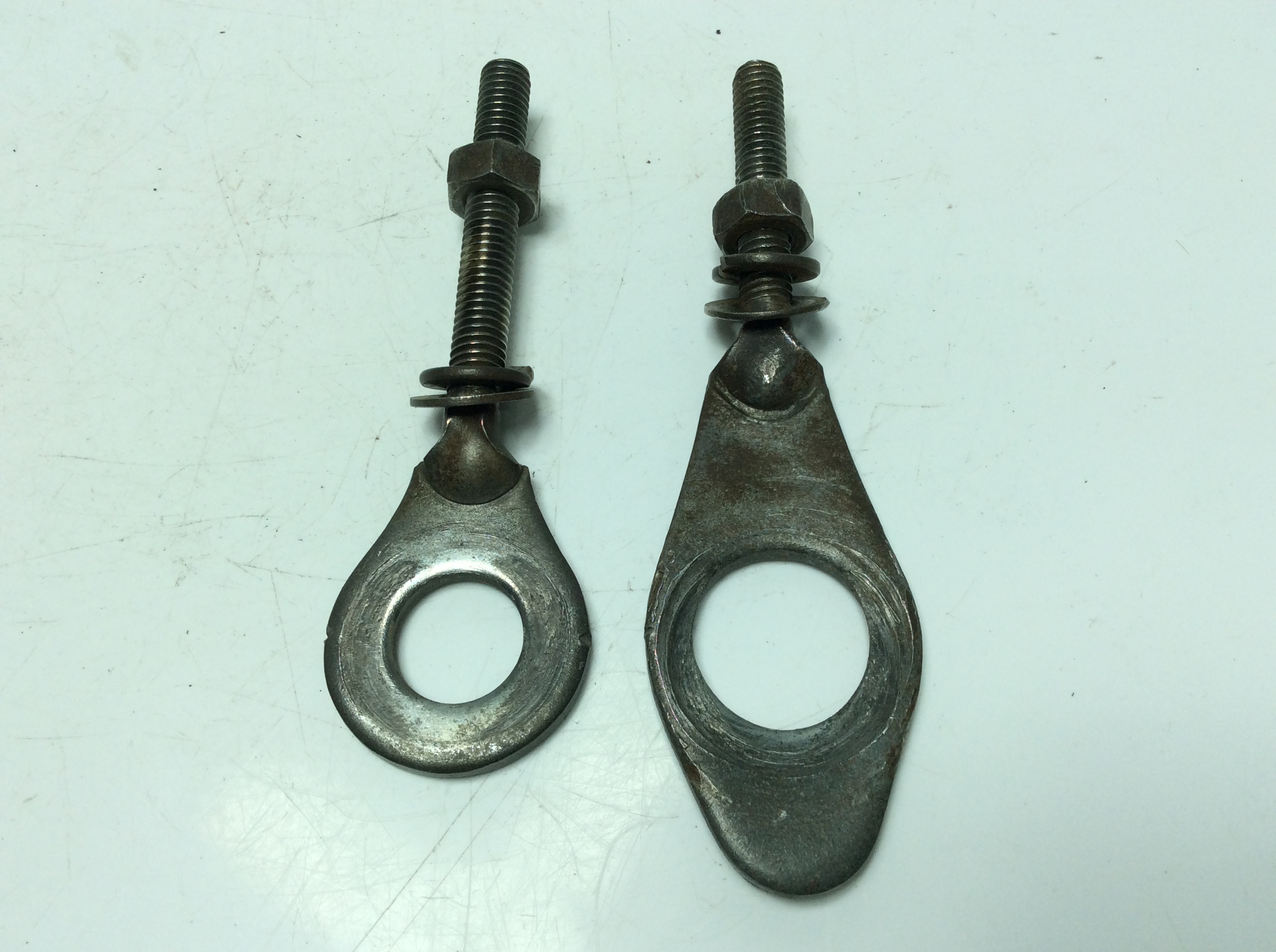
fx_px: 1178
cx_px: 638
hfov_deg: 56.9
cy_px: 476
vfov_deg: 44.1
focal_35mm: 32
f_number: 2.4
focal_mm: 3.3
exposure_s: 1/578
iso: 32
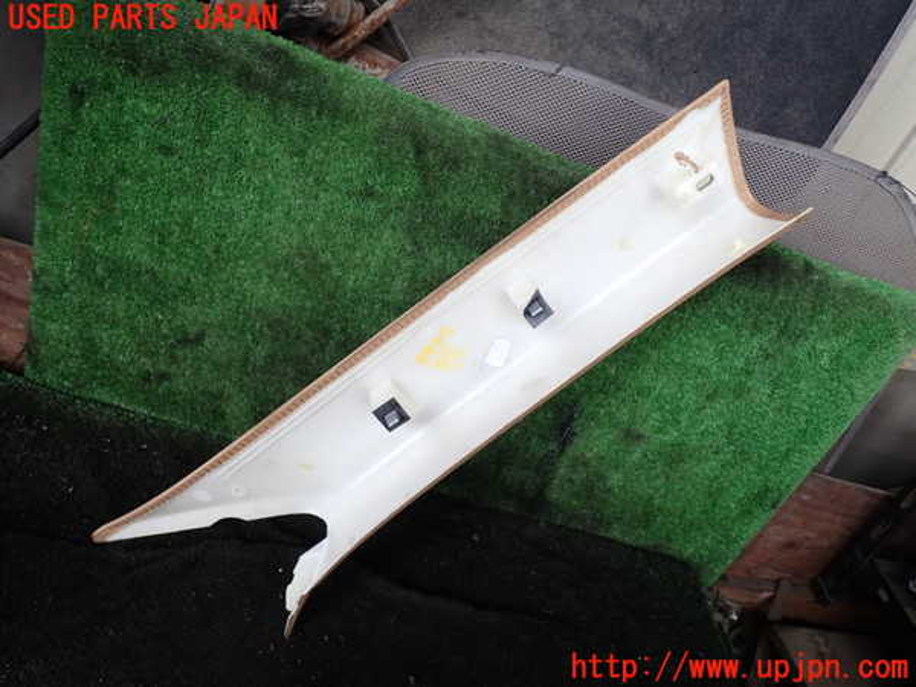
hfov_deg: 69.4
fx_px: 662
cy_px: 344
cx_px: 458
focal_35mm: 25
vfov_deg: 54.9
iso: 100
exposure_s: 1/125
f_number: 2.8
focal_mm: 4.5
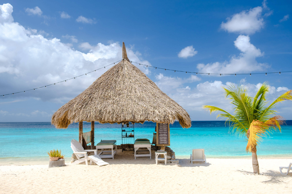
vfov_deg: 42.3
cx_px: 146
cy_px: 97
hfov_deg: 60.3
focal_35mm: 31
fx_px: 251
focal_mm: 20.5
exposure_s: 1/400
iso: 80
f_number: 5
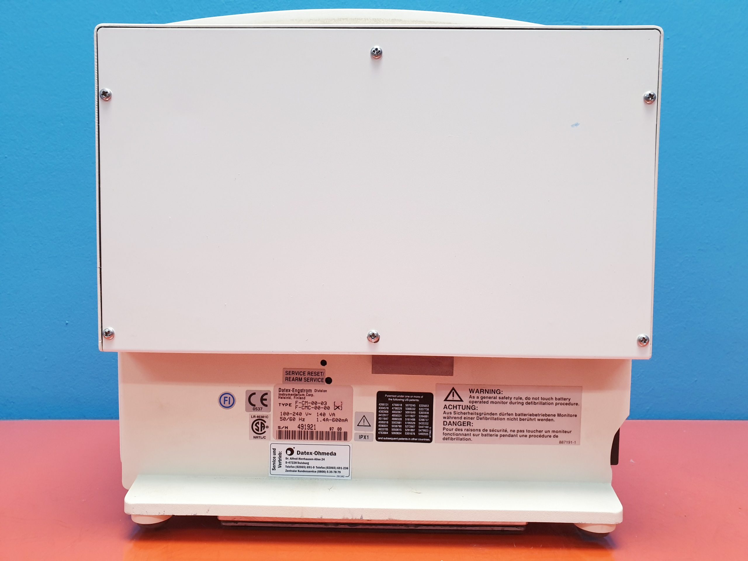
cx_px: 374
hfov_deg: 67.3
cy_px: 280
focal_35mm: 26
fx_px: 562
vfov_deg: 53.1
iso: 250
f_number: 2.4
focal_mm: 4.3
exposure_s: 1/50
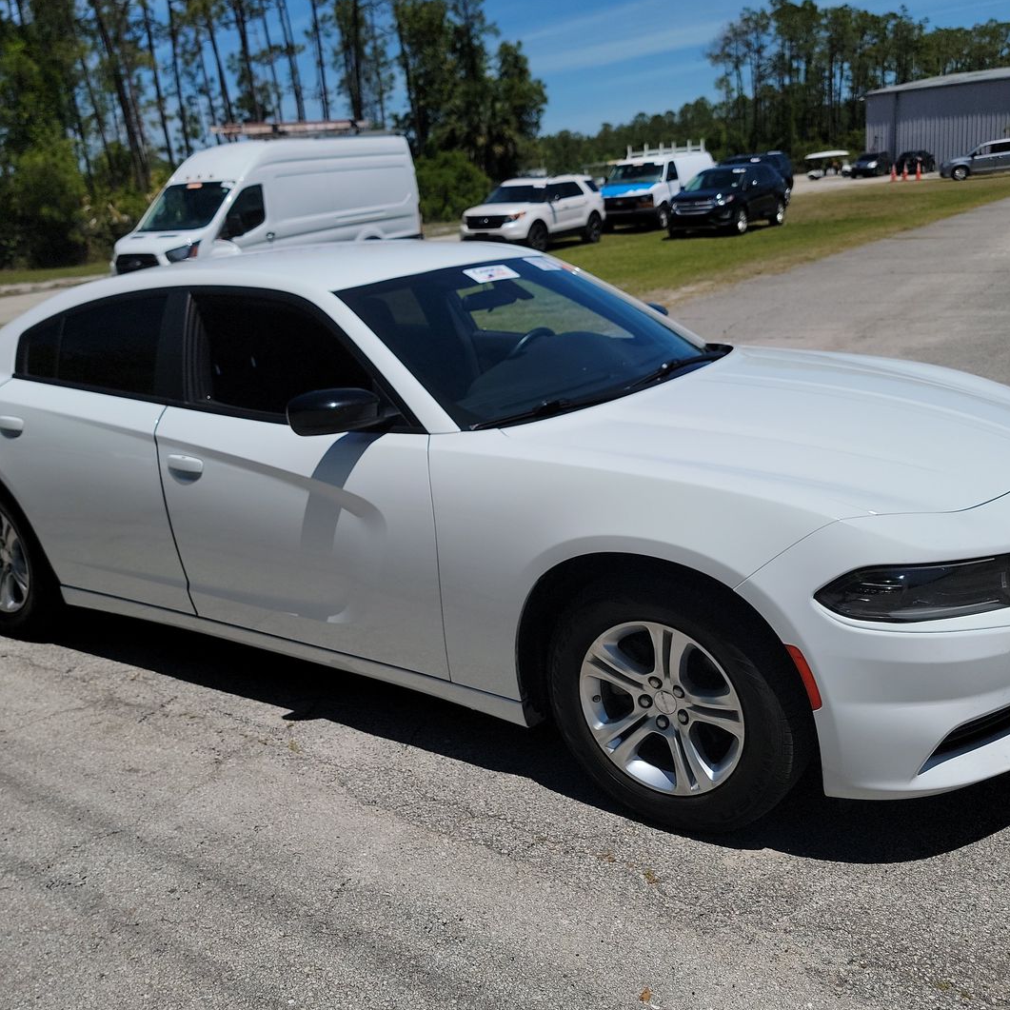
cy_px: 489
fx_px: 1056
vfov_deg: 51.1
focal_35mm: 32
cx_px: 517
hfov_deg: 51.1
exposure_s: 1/2874
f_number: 1.8
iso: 50
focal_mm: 6.7
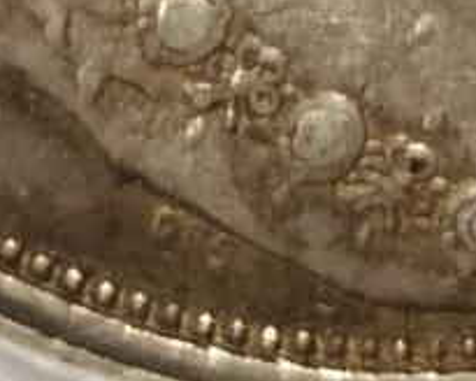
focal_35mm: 463
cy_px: -1059
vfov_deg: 3.2
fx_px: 6523
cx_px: 409
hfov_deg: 4.2
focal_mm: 5.56
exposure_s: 1/100
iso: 160
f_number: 16
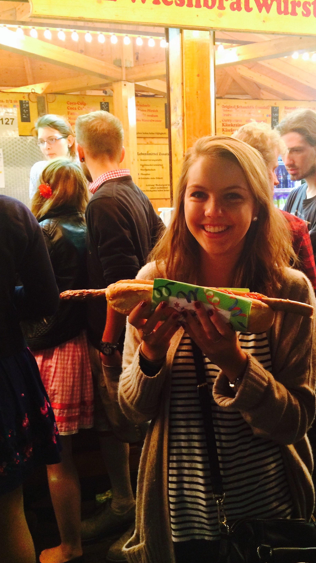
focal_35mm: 33
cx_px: 201
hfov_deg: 35.4
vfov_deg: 59.5
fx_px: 492
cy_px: 280
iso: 250
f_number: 2.2
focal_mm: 4.12
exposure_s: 1/30
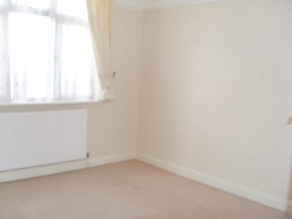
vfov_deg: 37.7
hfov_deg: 49.0
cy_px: 110
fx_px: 321
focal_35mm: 38
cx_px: 146
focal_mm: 6.3
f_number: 3
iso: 100
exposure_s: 1/45
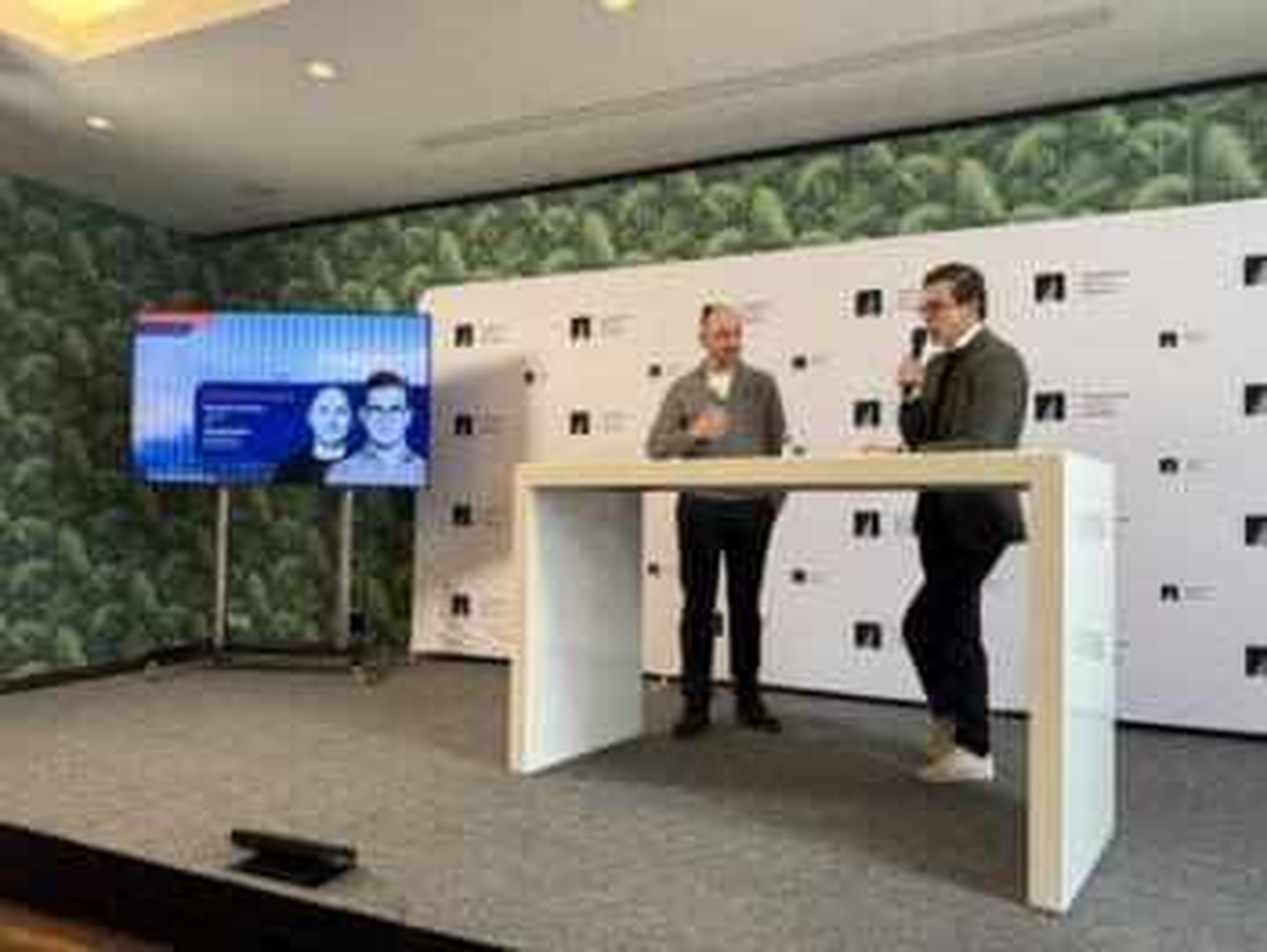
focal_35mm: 24
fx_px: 879
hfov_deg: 71.6
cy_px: 476
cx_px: 634
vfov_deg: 56.9
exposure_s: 1/100
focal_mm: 6.76
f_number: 1.78
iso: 100
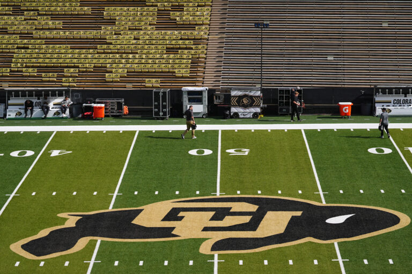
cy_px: 137
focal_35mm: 135
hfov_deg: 15.2
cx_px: 206
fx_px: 1545
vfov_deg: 10.2
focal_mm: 135
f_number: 3.2
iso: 200
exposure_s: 1/4000
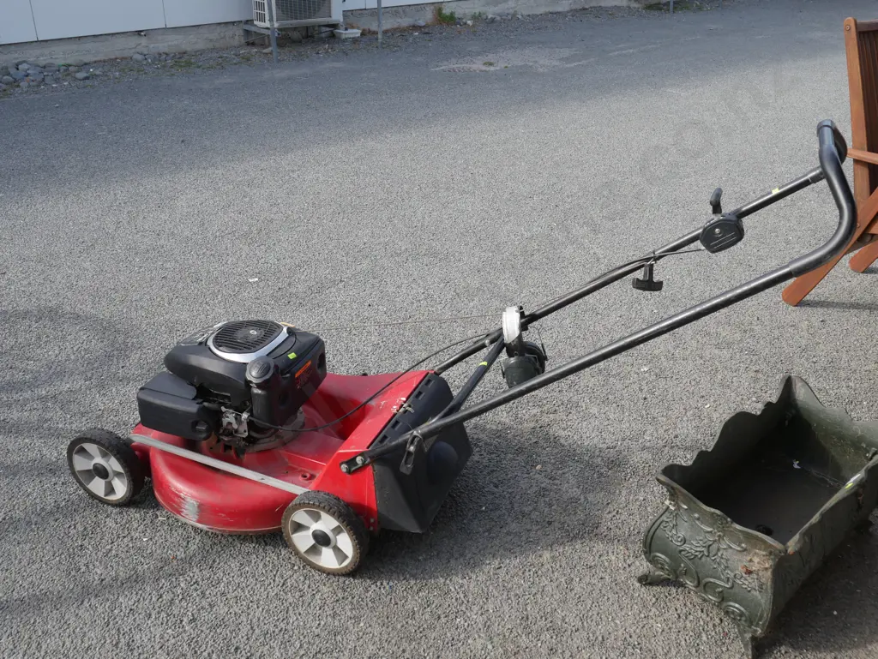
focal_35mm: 32
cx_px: 439
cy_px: 330
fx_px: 812
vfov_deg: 44.2
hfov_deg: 56.8
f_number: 6.3
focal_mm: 16
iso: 200
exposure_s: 1/250
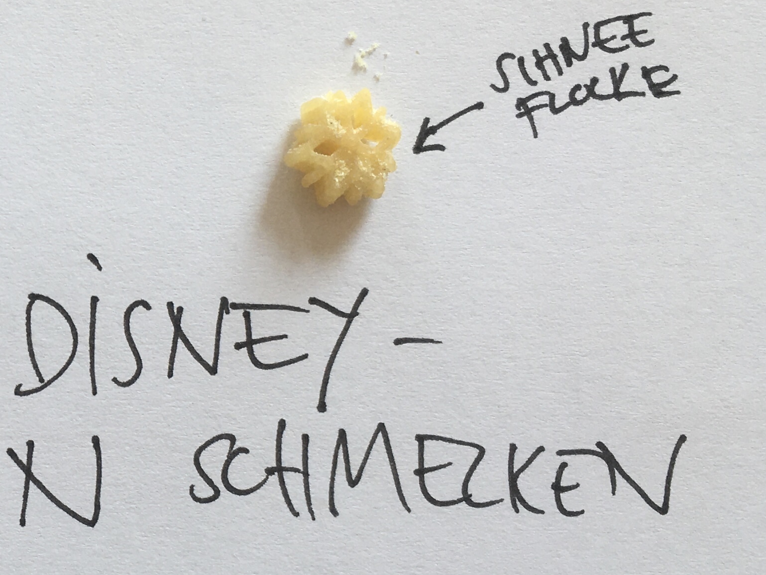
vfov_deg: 19.4
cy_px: 298
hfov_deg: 24.1
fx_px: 1682
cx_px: -64
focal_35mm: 76
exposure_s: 1/137
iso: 25
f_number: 2.2
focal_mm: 4.15
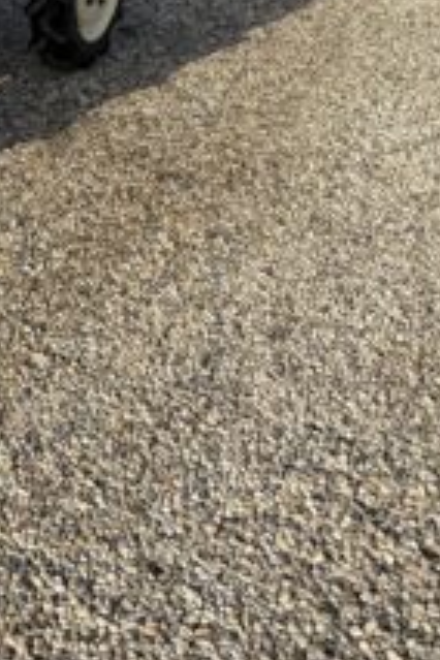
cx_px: -325
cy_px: -101
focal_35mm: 82
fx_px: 1503
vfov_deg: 23.0
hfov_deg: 14.8
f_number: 1.78
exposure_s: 1/2525
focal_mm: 6.76
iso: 80
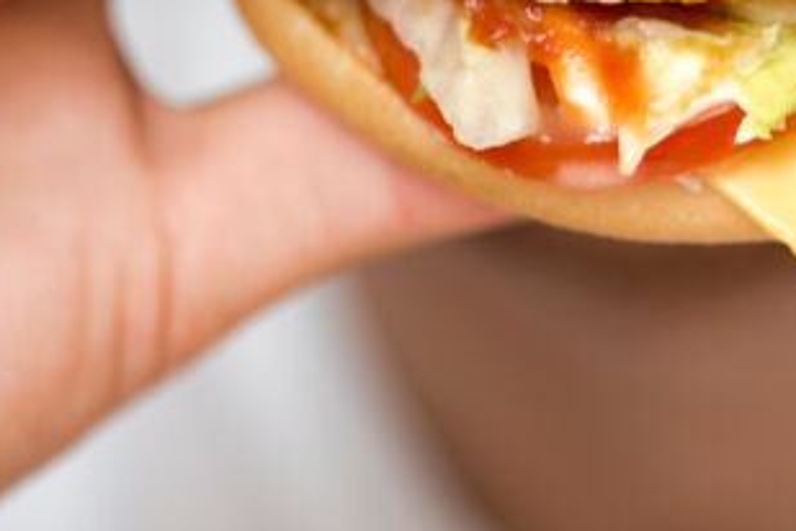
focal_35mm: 261
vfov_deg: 5.3
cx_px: 629
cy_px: 1
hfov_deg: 7.9
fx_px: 5771
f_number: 3.2
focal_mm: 105
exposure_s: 1/200
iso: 250
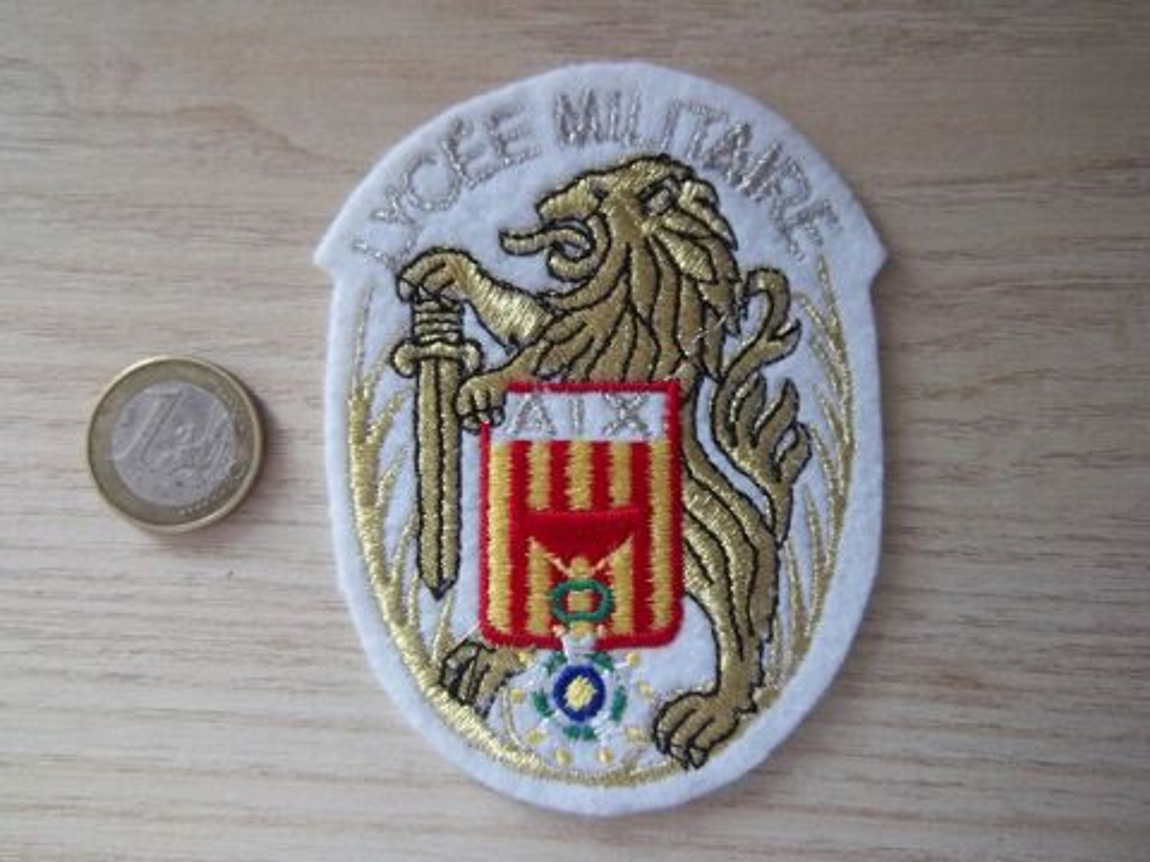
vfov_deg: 49.7
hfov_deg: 63.4
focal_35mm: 28
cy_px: 431
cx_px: 575
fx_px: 930
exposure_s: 1/10
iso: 160
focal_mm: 5.05
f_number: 3.5
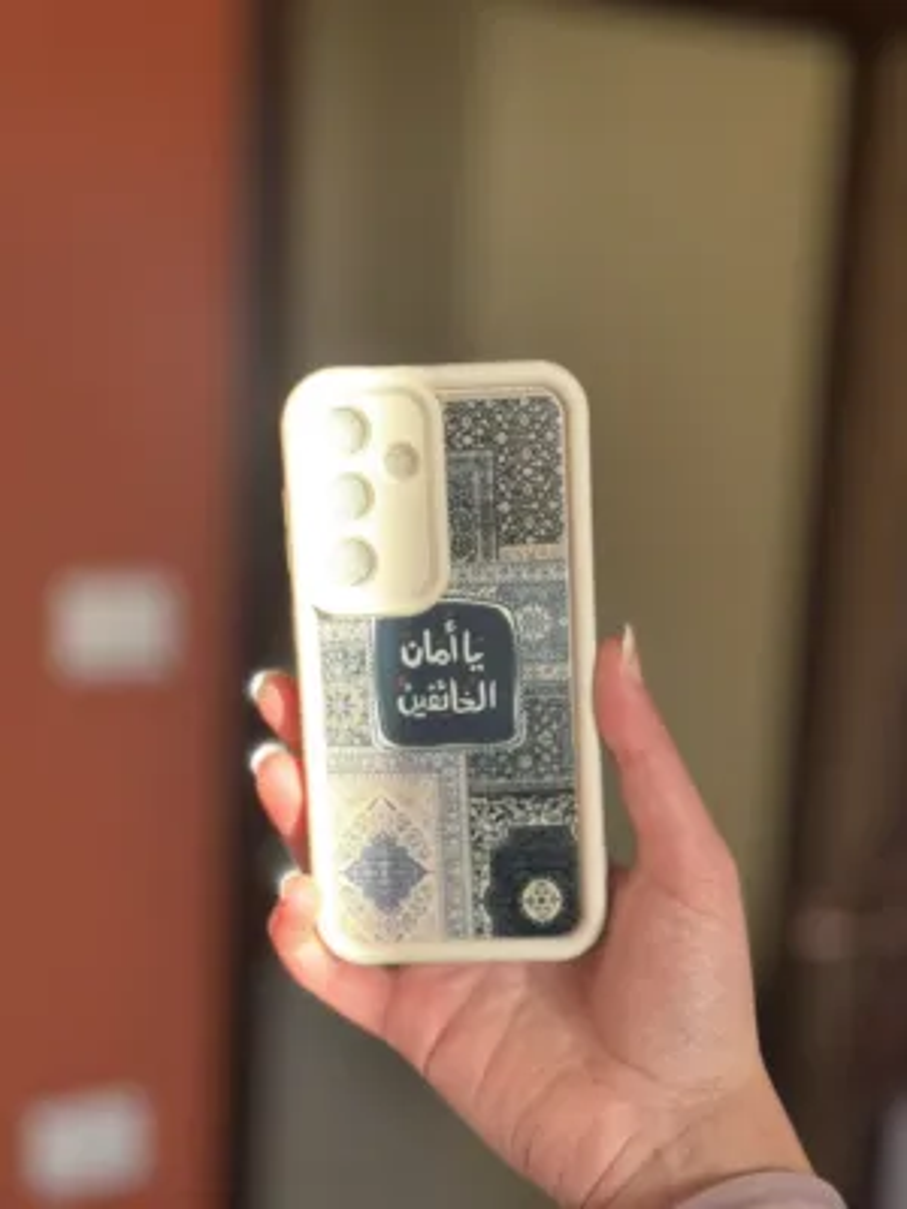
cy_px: 604
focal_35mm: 48
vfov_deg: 39.7
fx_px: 1677
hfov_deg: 30.3
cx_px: 454
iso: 100
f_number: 1.78
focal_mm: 6.86
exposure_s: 1/171
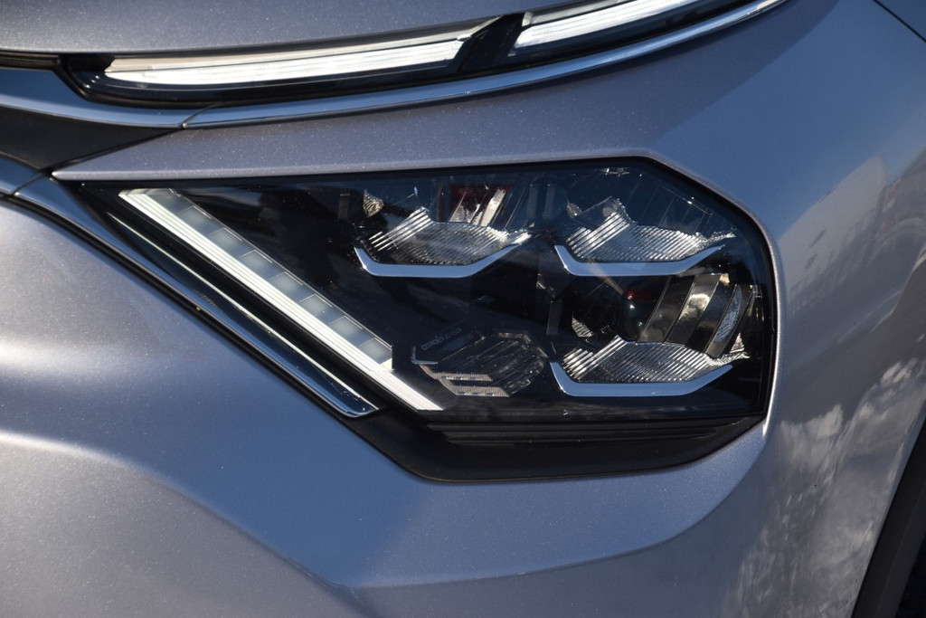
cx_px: 463
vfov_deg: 7.6
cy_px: 309
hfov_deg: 11.4
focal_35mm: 180
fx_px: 4630
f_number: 9
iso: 200
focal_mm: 120
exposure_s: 1/320
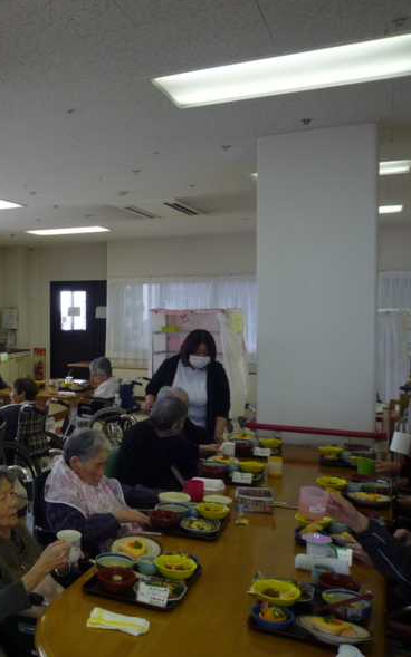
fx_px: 645
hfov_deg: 32.3
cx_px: -9
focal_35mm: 36
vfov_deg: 54.0
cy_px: 328
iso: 100
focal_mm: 4.4
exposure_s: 1/40
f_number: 2.8
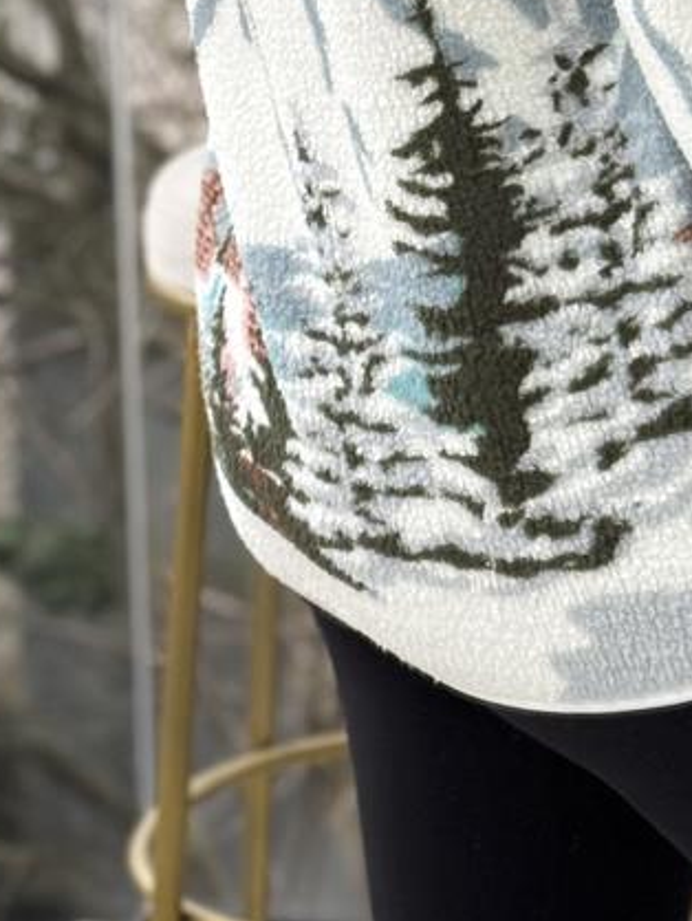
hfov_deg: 9.7
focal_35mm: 153
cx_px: 472
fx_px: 4074
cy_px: -142
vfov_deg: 12.6
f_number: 1.78
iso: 160
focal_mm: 6.76
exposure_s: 1/186
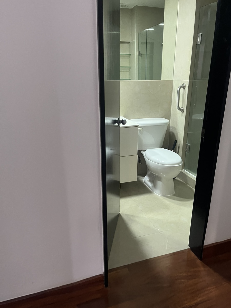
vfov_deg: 67.3
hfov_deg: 53.1
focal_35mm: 26
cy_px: 154
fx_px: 231
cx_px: 116
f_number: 1.6
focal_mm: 5.1
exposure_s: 1/60
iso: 320
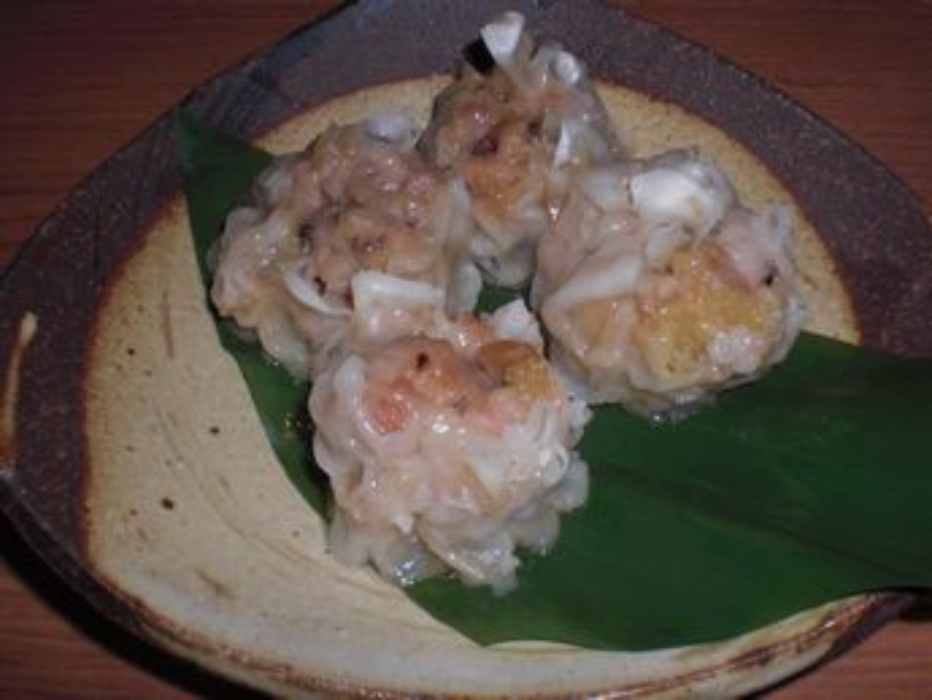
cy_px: 350
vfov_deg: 37.7
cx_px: 466
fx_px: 1023
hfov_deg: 49.0
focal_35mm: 38
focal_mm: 6.3
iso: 64
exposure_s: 1/30
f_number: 5.6
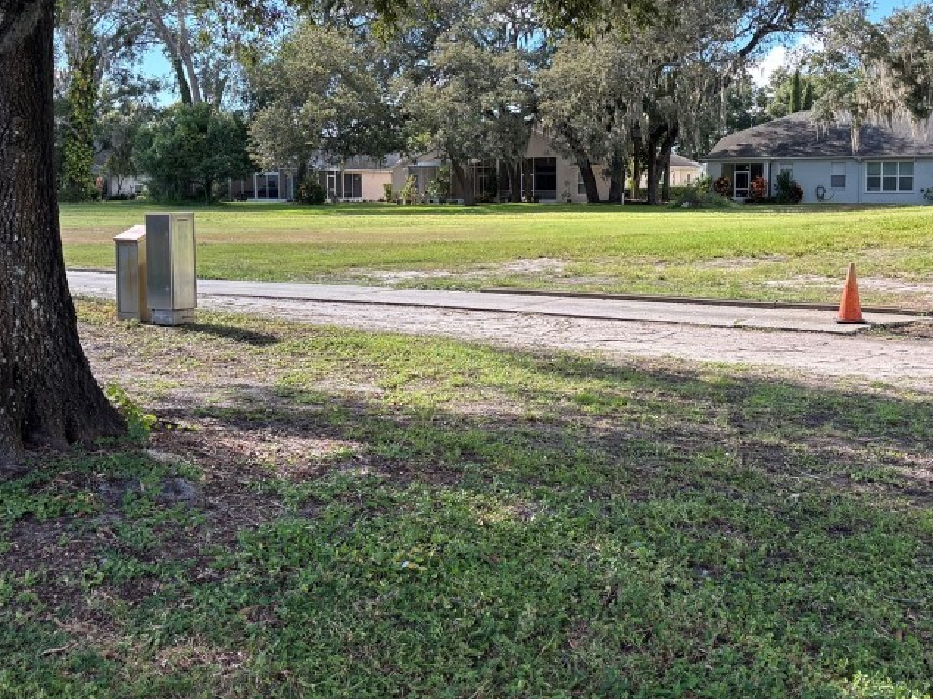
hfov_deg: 44.8
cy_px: 271
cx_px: 487
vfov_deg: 34.2
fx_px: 1132
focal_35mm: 42
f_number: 1.6
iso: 50
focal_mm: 5.96
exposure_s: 1/679
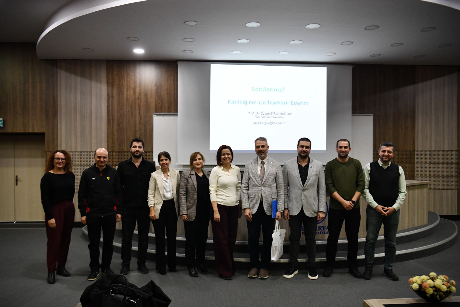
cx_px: 230
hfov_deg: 60.3
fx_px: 396
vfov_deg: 42.3
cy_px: 154
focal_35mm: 31
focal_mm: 31
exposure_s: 1/160
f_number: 4
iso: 4000
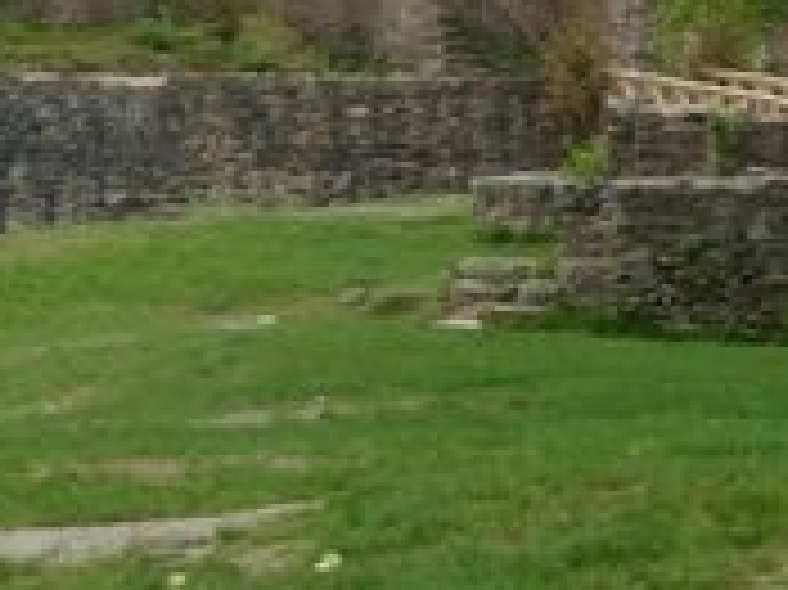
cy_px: -261
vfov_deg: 6.9
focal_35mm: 213
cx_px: 383
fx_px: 4845
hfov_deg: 9.3
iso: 100
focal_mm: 10.5
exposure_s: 1/125
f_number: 4.5
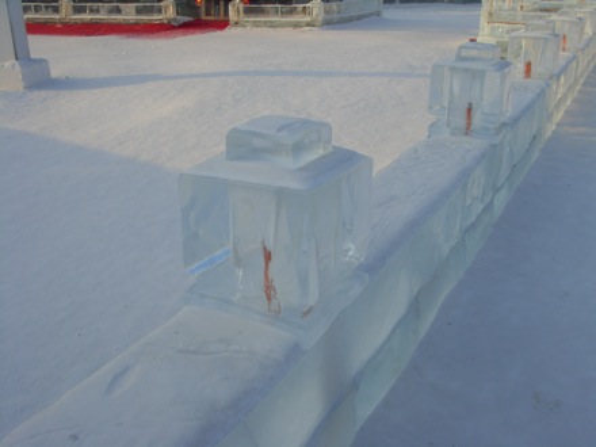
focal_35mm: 39
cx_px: 298
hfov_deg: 47.9
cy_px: 224
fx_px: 671
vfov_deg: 36.8
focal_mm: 6.6
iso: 80
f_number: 6.2
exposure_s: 1/180
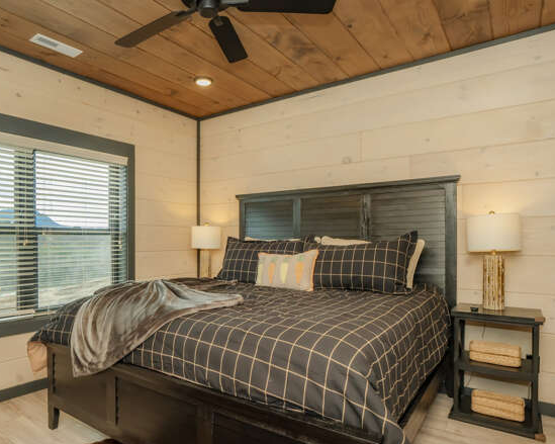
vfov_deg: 65.3
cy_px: 251
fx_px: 345
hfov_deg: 77.1
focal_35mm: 21
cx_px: 236
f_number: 8
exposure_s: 1/100
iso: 400
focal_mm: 16
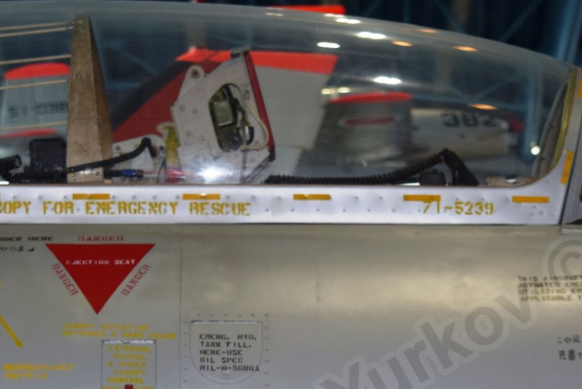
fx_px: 2490
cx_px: 241
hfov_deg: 13.3
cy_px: 360
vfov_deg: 8.9
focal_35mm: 154
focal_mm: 55
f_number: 4.5
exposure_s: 1/60
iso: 400
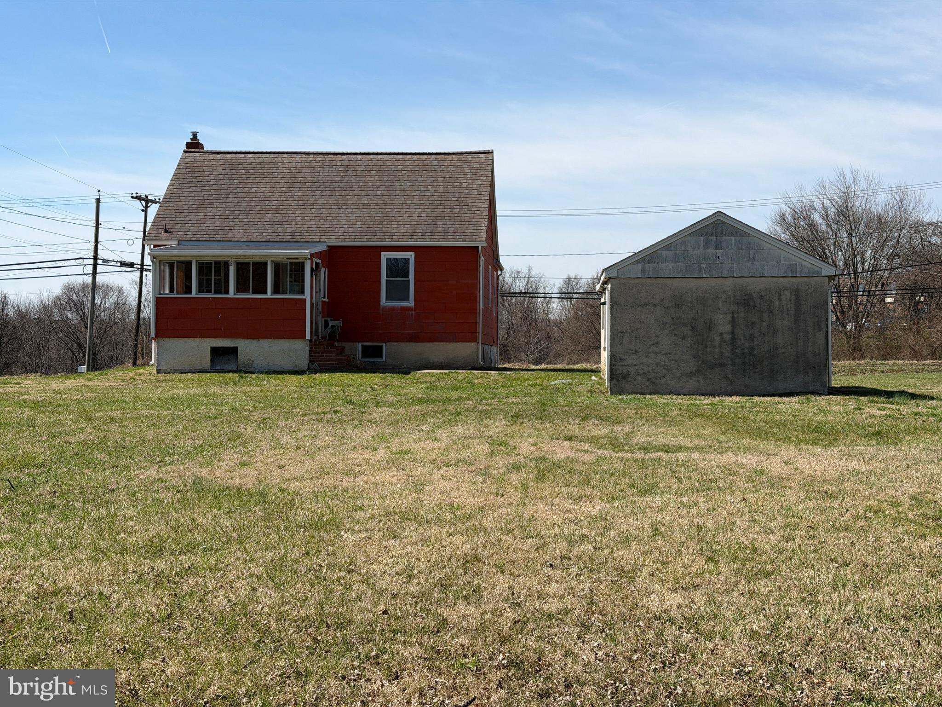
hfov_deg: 39.7
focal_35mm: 48
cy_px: 354
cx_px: 471
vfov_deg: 30.3
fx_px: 1306
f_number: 1.78
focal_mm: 6.76
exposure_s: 1/6024
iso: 64
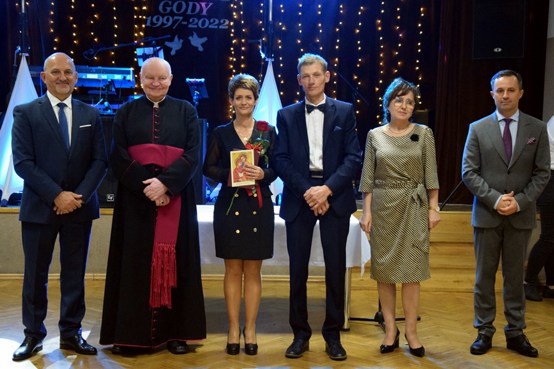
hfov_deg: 31.9
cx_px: 277
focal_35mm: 63
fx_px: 969
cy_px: 184
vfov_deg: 21.6
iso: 5600
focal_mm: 42
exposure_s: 1/100
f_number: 4.8
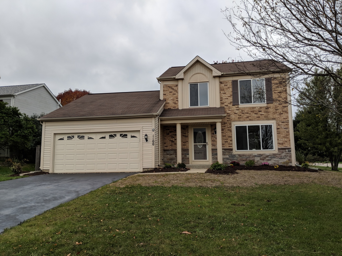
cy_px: 128
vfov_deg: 51.4
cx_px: 171
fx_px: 267
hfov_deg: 65.3
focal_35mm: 27
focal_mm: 4.44
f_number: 1.8
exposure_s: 1/1337
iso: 50
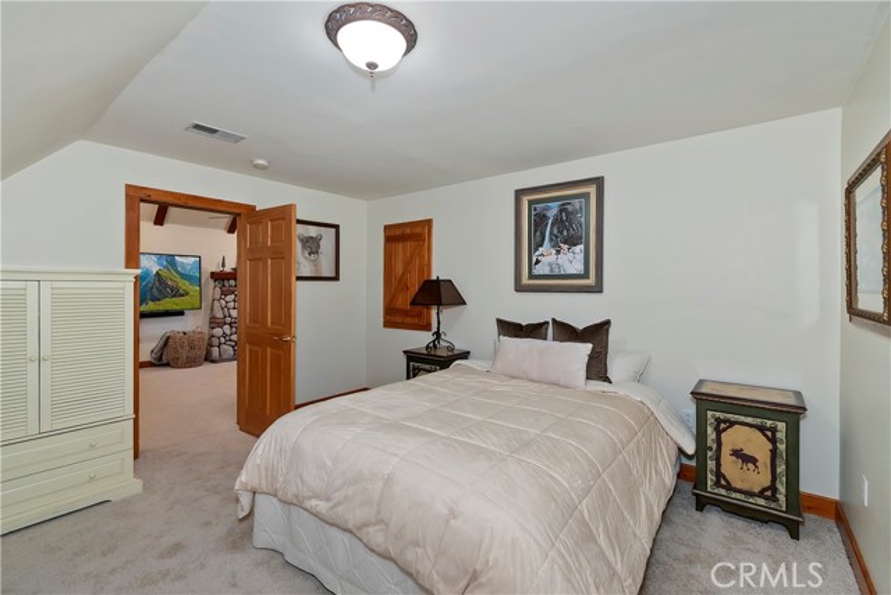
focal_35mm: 15
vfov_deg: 77.4
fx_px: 371
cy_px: 298
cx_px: 446
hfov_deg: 100.4
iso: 400
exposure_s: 1/30
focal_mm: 10
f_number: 8
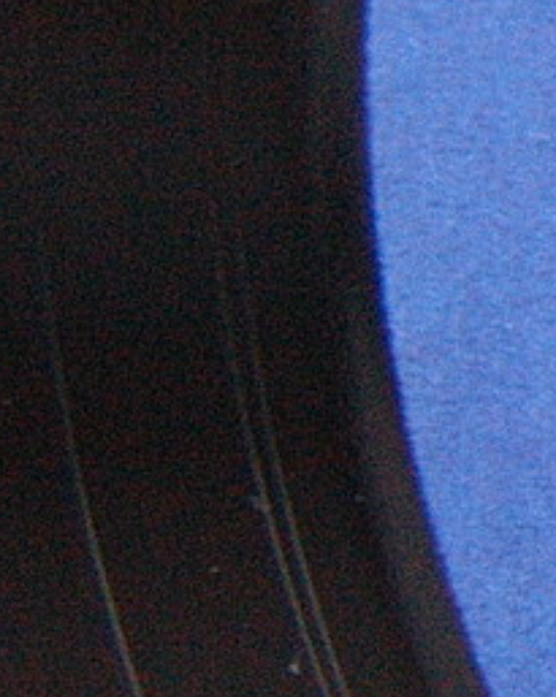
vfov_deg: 5.0
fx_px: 7906
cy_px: 43
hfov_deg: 3.8
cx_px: 2072
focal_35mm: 384
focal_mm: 35
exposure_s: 1/30
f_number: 3.3
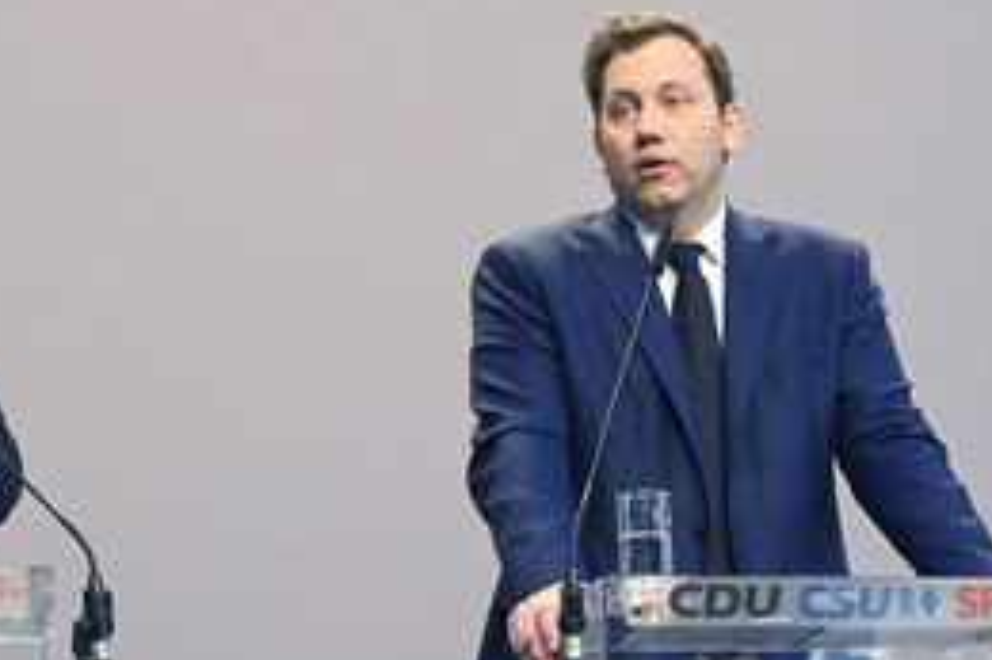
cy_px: 431
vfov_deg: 12.9
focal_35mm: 106
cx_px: 280
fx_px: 2919
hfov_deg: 19.2
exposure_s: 1/640
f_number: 5
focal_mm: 61
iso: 4000
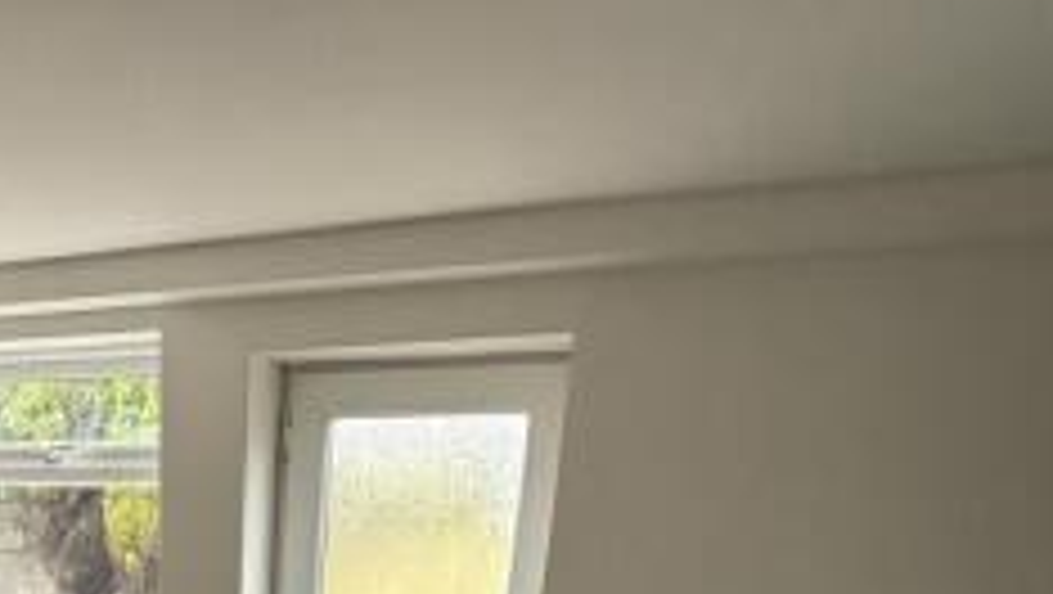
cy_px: 907
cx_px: 214
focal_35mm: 38
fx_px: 1062
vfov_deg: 24.1
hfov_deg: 49.7
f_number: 2.2
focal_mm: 2.22
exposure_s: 1/90
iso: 320
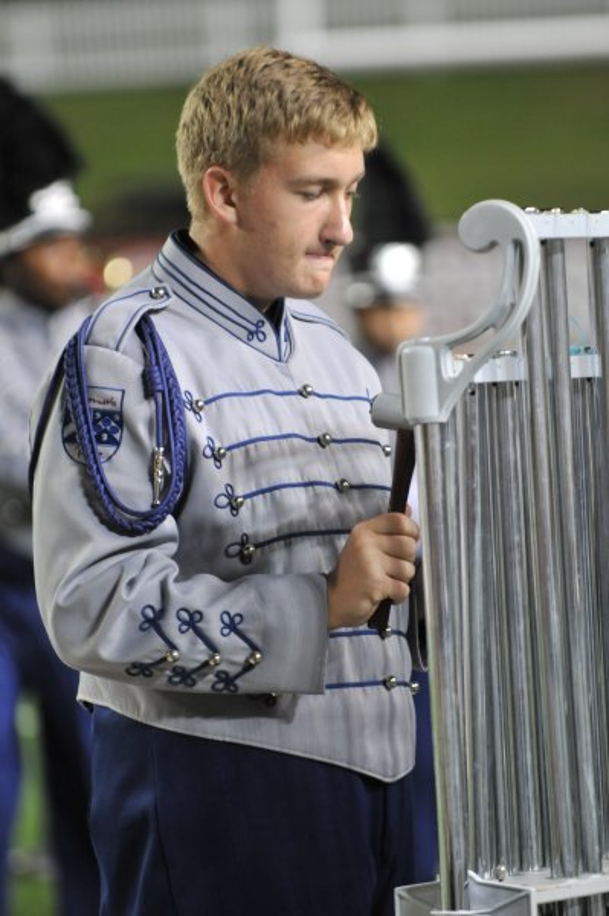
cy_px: 458
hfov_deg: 4.6
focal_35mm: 300
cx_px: 304
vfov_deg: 6.9
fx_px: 7625
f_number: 2.8
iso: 800
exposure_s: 1/125
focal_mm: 200
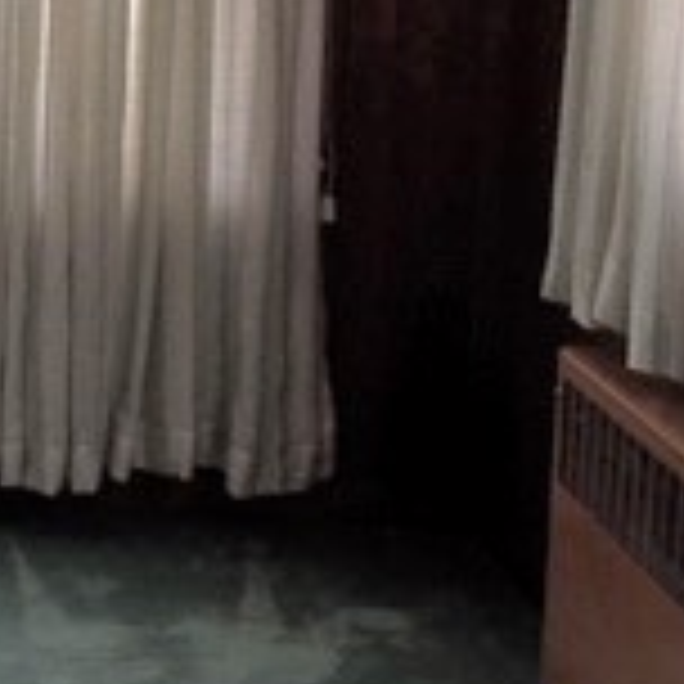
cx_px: -468
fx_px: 2414
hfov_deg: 14.5
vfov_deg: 15.7
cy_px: -40
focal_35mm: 108
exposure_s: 1/40
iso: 25
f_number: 2.2
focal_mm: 4.15
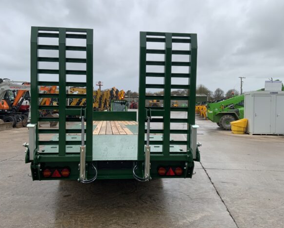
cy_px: 115
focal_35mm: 31
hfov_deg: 57.1
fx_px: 261
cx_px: 133
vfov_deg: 47.2
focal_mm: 3
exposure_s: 1/432
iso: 16
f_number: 1.8
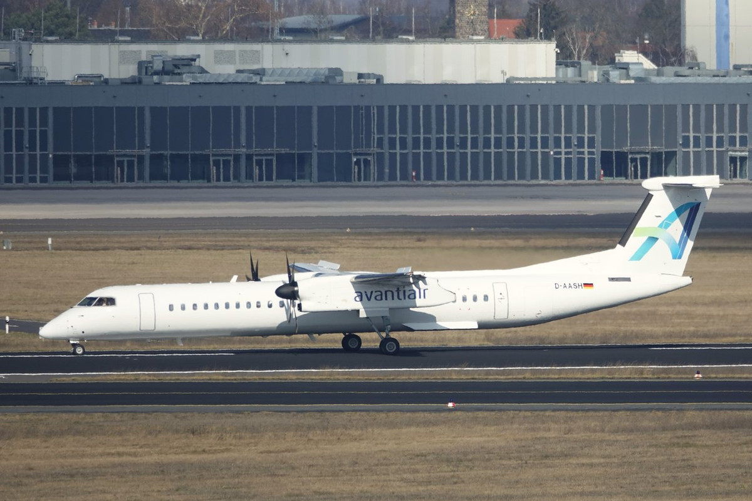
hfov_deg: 3.5
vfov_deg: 2.3
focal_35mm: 595
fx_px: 12428
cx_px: 376
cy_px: 250
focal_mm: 218.32
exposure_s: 1/1000
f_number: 4.5
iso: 100
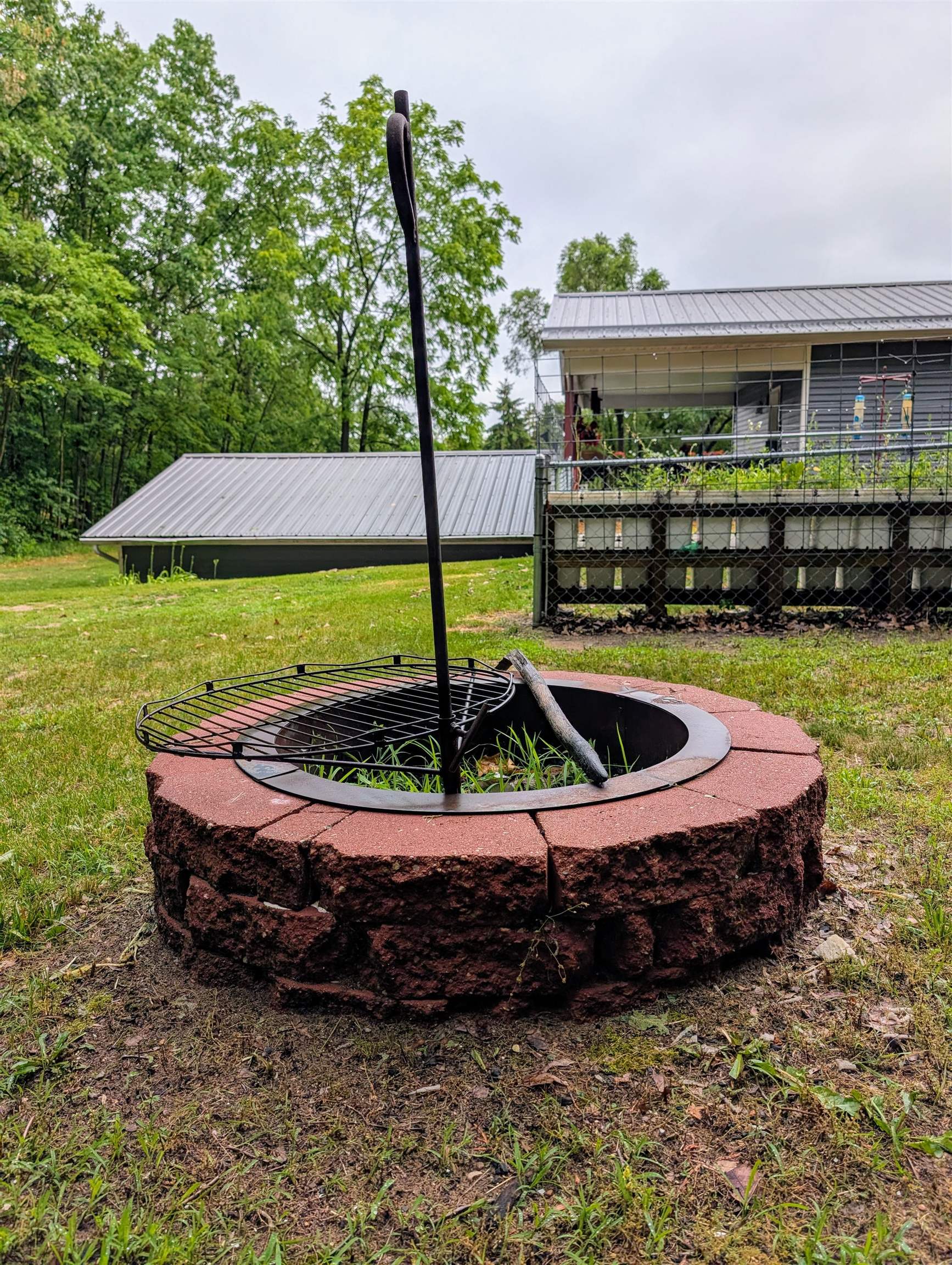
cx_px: 476
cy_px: 632
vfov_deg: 71.5
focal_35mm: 24
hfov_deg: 56.9
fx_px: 878
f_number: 1.68
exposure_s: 1/584
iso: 21
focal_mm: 6.9
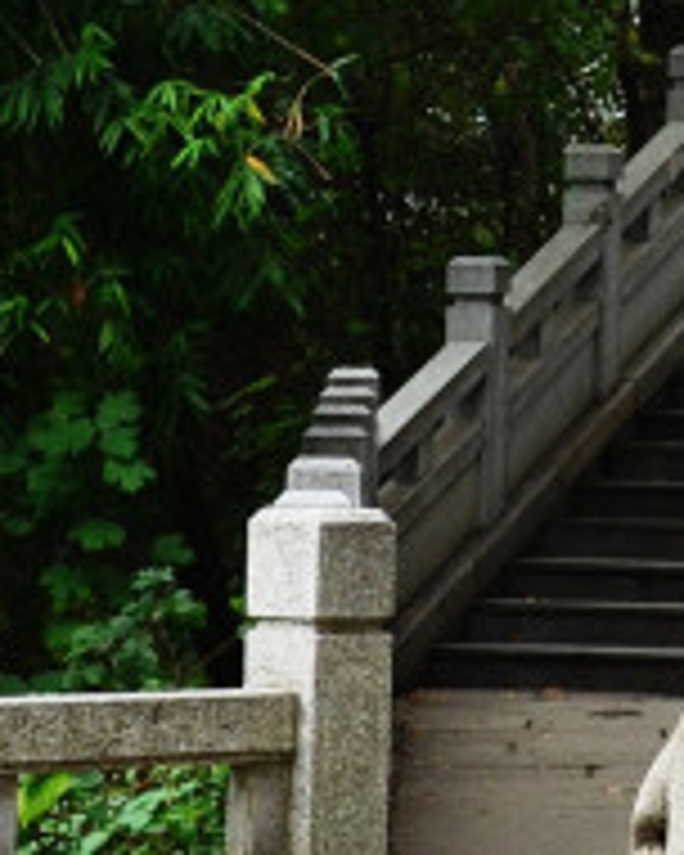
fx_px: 4985
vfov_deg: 9.8
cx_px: 990
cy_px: 68
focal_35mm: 197
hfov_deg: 7.7
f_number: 5
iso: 320
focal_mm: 26
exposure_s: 1/125
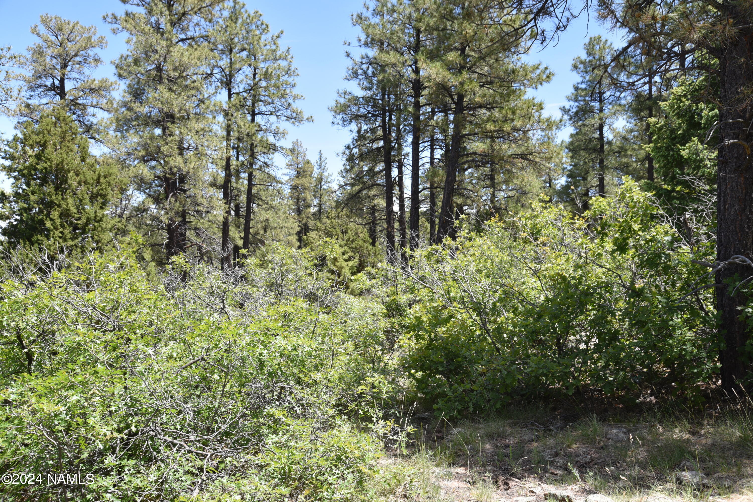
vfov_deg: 37.9
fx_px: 732
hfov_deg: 54.4
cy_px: 251
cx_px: 376
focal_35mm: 35
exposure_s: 1/250
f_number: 8
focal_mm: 35
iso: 250
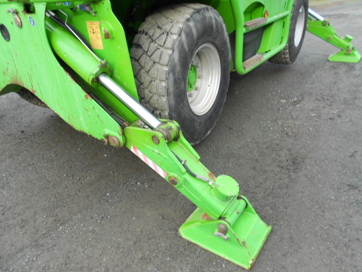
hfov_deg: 67.3
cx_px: 181
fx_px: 272
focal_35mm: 26
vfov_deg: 53.1
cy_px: 136
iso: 80
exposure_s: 1/100
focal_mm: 4.6
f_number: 3.2
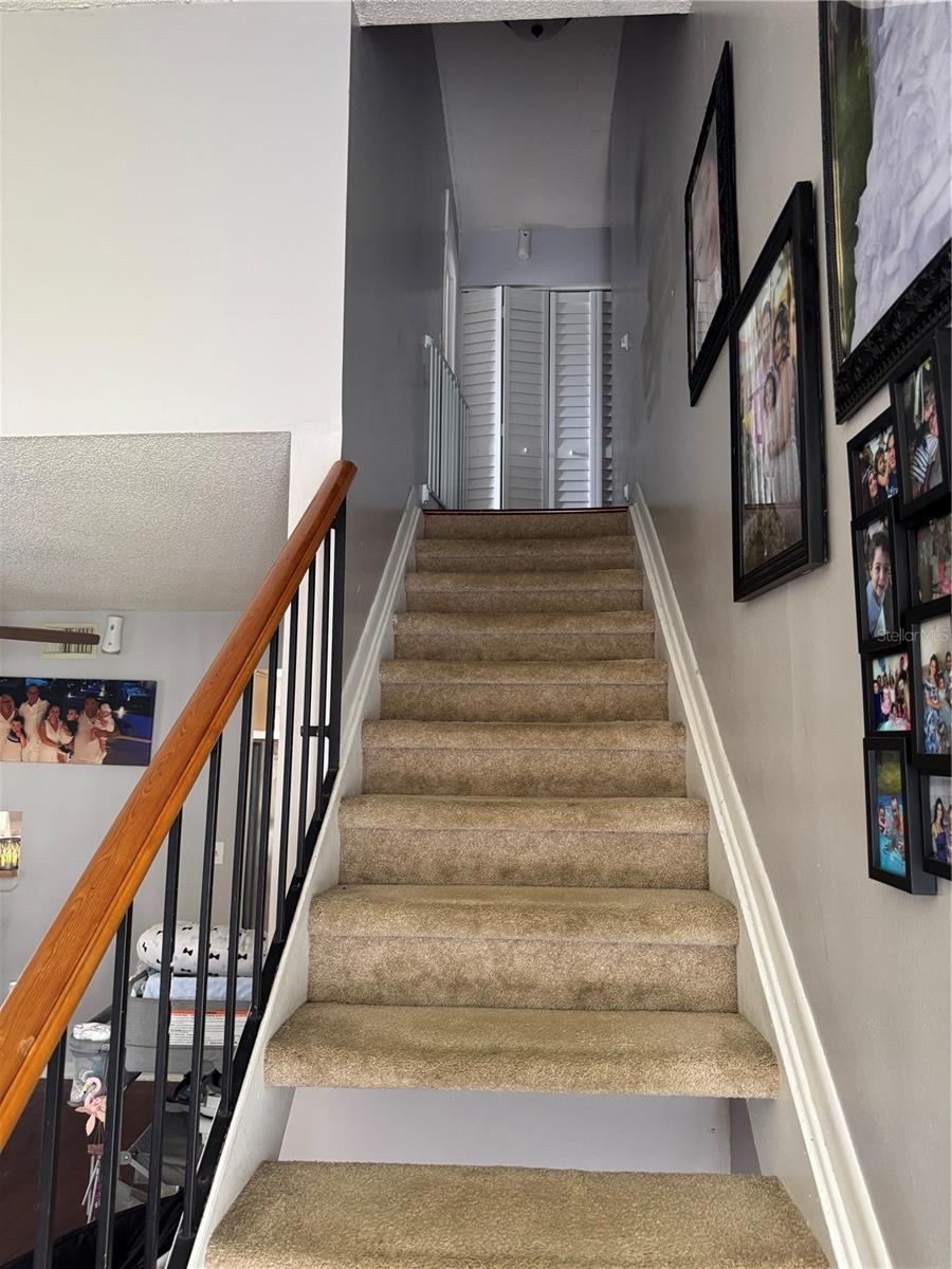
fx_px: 880
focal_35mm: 24
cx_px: 476
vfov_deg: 71.6
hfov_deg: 56.8
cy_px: 634
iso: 320
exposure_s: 1/60
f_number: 1.78
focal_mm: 6.76
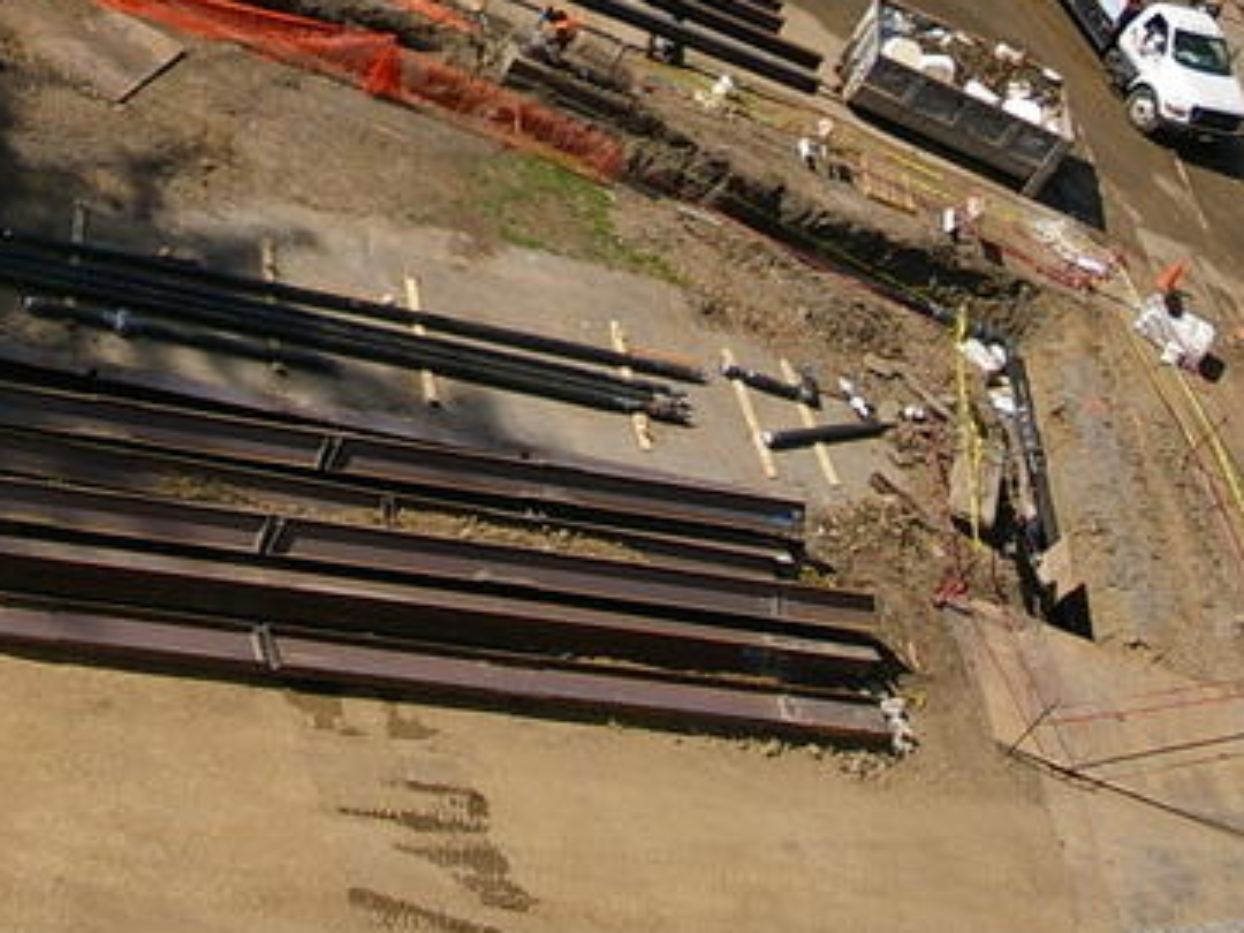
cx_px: 321
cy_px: -299
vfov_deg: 25.0
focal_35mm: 50
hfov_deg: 37.3
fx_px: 1797
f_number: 5.6
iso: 200
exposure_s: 1/1500
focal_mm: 10
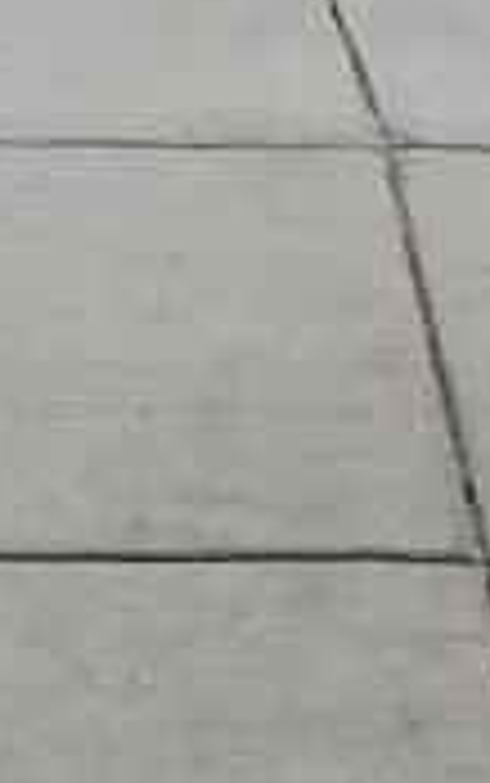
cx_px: 108
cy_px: -810
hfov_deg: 7.7
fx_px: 3648
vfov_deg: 11.1
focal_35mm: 171
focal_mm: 4.25
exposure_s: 1/4072
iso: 50
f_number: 1.7
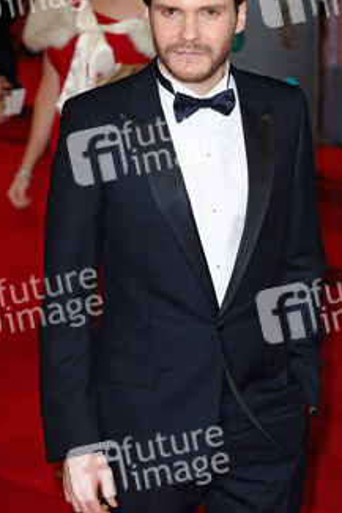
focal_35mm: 159
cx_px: 195
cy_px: 227
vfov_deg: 12.9
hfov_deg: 8.6
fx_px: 2263
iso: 320
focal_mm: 86
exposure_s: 1/250
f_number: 4.5
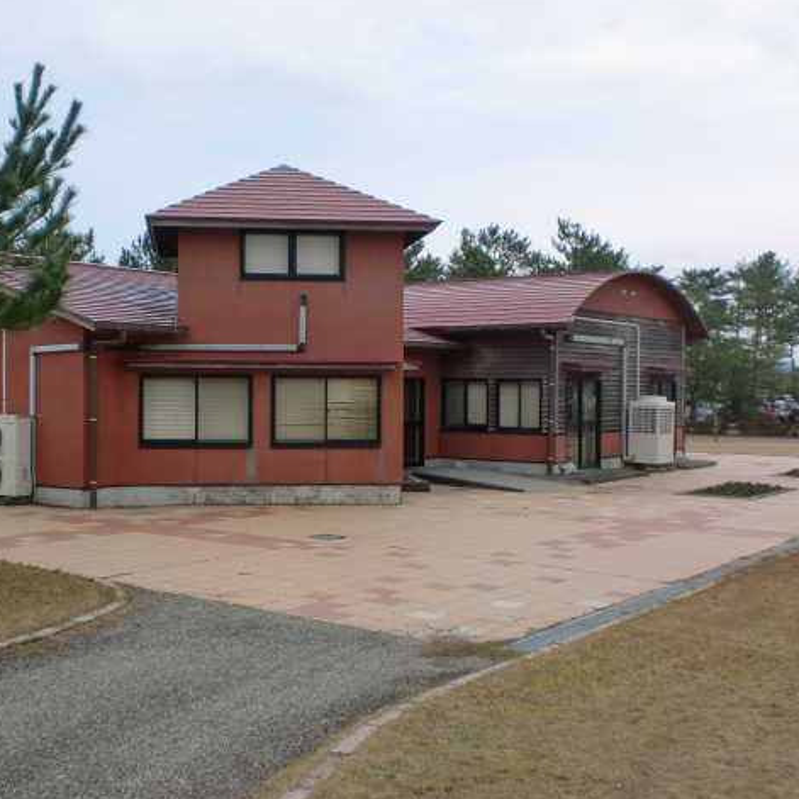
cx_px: 314
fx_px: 1097
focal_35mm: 42
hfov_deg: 39.8
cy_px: 399
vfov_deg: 40.0
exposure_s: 1/640
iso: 64
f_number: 3.1
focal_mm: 6.3
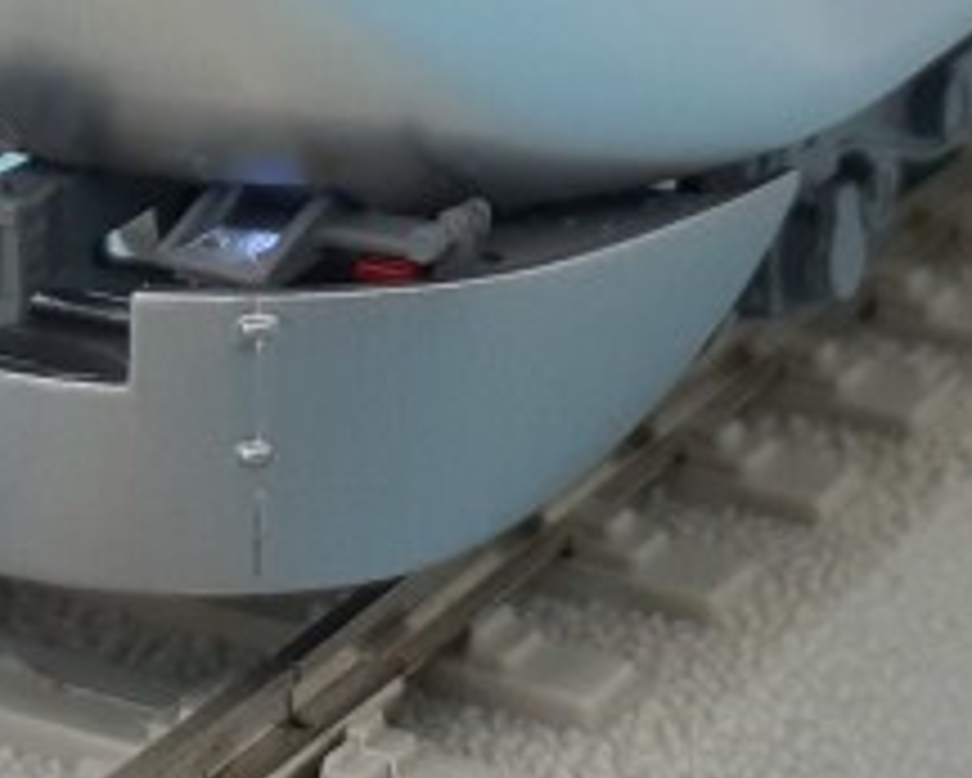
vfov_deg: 18.1
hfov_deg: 24.4
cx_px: 423
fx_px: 2245
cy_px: -288
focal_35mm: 78
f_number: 1.9
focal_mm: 3.6
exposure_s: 1/33
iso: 100
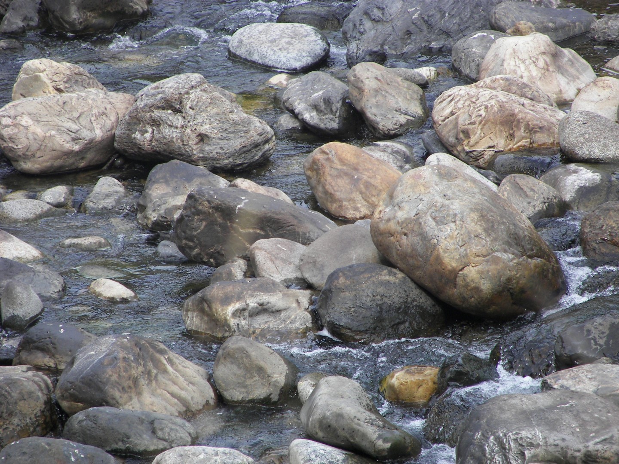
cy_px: 232
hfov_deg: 4.6
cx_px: 310
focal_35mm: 432
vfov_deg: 3.4
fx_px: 7725
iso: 64
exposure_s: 1/200
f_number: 3.7
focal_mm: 72
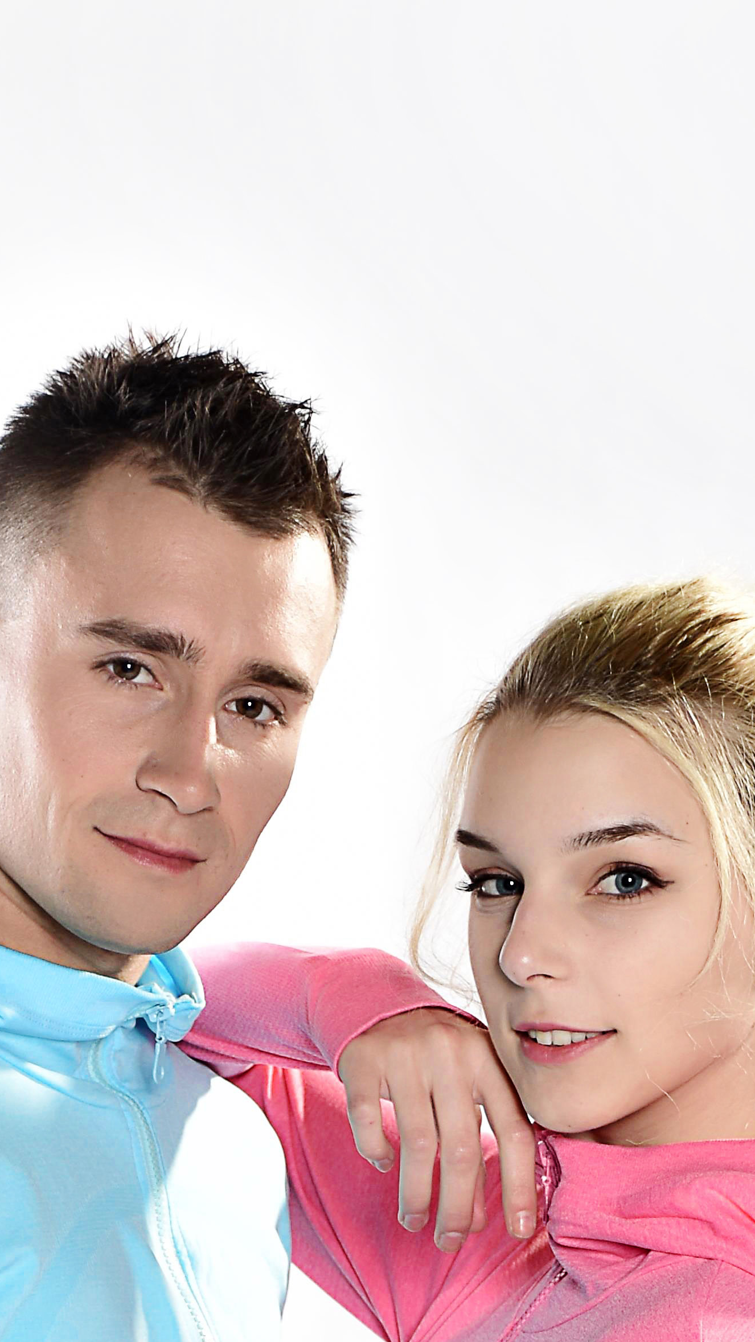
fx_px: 6833
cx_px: 306
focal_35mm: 192
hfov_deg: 6.3
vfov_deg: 11.0
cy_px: 1672
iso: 100
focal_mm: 48
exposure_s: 1/160
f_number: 5
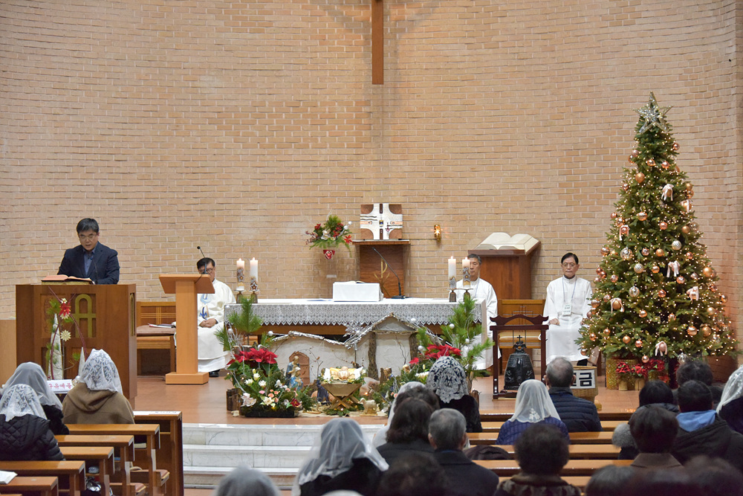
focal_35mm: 105
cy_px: 248
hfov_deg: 19.5
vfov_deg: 13.0
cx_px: 372
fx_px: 2167
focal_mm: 105
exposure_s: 1/200
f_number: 5.3
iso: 6400
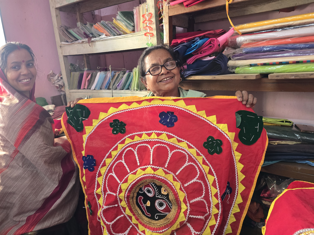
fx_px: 209
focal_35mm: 23
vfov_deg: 58.9
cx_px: 157
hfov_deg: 73.9
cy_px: 118
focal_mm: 6.3
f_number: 1.7
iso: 640
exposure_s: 1/100
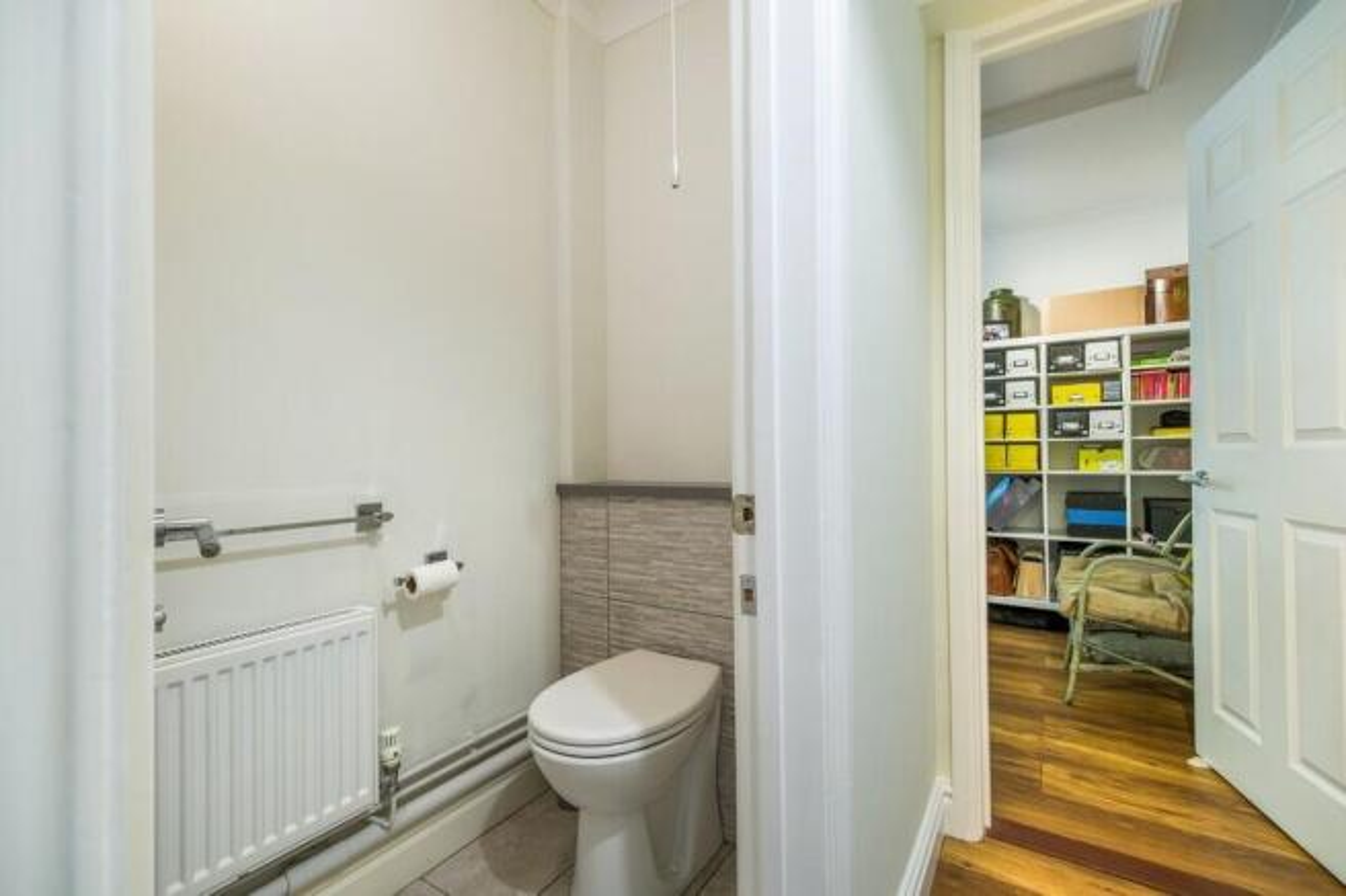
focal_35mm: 15
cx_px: 673
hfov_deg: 100.4
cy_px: 448
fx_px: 561
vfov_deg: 77.3
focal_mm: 10.3
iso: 160
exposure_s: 1/4
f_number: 7.1
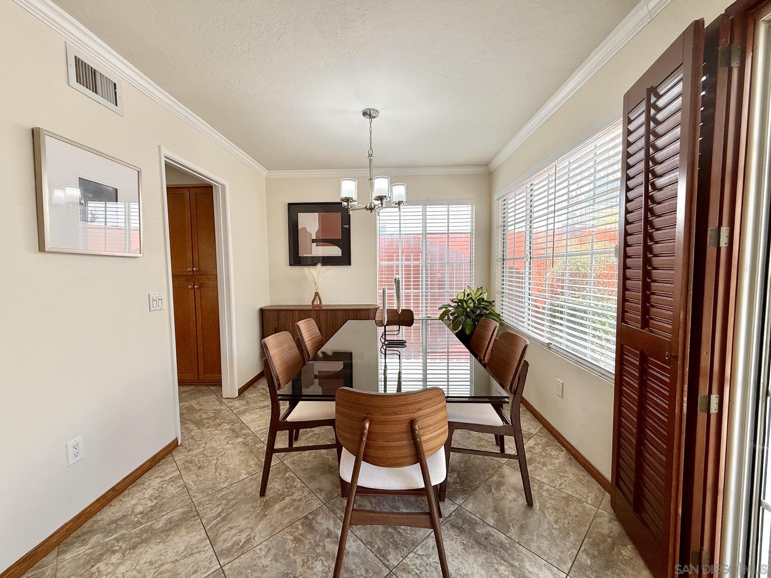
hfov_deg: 102.1
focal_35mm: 14
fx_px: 312
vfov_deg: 85.7
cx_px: 386
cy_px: 289
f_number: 2.2
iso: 64
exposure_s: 1/259
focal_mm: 2.22
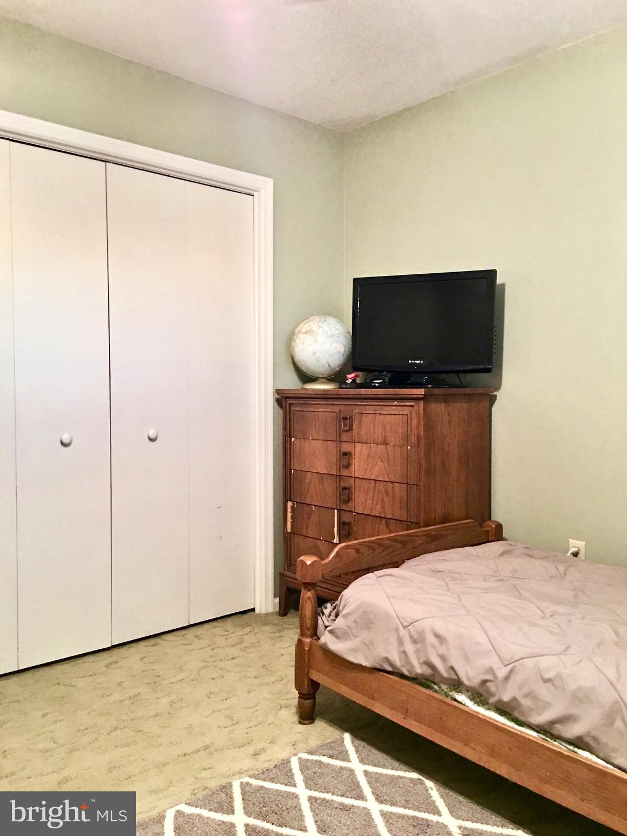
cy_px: 418
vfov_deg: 61.7
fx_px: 700
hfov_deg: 48.2
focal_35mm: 29
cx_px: 314
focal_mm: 4.15
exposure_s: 1/4
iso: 80
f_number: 2.2
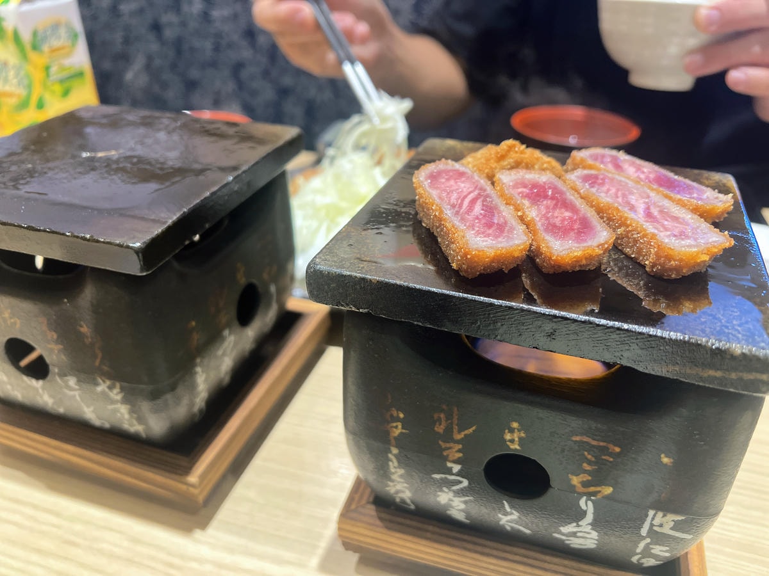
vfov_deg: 53.1
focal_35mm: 26
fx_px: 578
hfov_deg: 67.3
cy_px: 288
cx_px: 384
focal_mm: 5.7
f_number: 1.5
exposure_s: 1/60
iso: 320
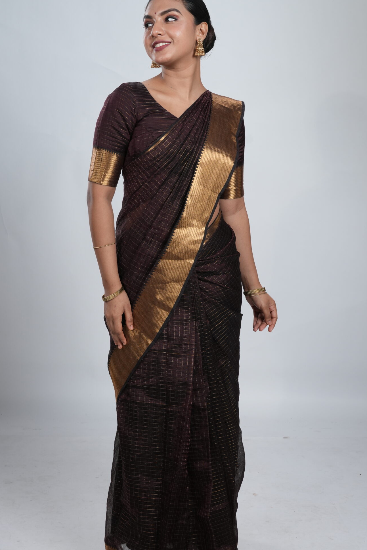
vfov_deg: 30.5
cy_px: 308
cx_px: 172
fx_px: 1009
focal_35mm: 66
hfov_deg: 20.6
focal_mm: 50
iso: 500
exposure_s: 1/160
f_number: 8
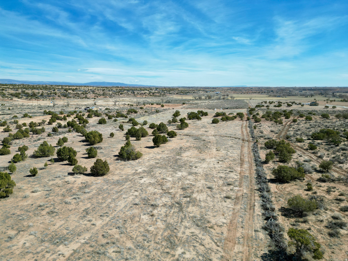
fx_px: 241
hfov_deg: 71.6
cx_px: 174
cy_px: 130
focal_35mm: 24
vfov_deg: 56.8
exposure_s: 1/3200
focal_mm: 6.72
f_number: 1.7
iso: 100
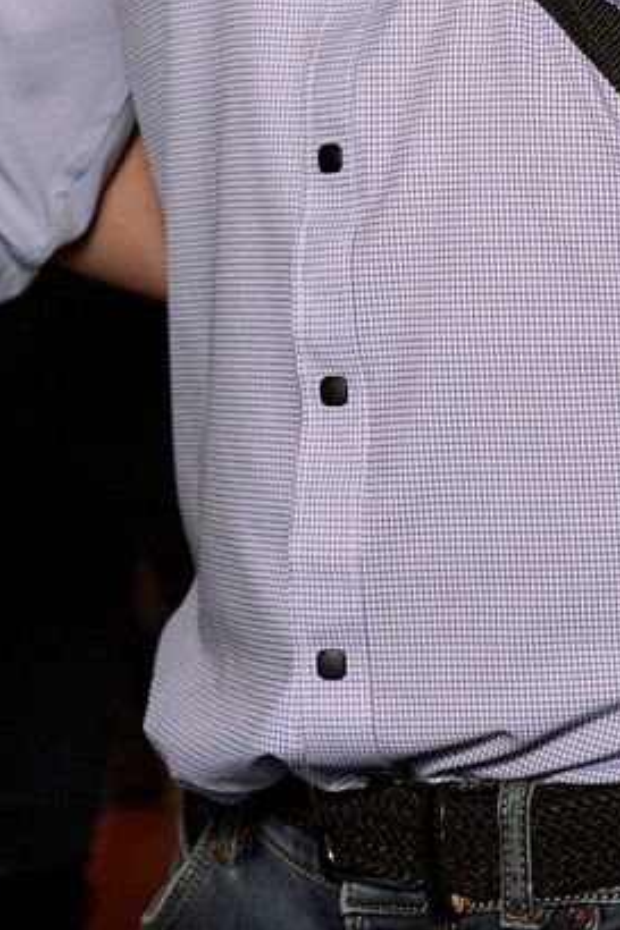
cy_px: -118
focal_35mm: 164
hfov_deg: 8.3
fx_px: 4240
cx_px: -75
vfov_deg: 12.3
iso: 200
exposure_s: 1/20
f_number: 3.5
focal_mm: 35
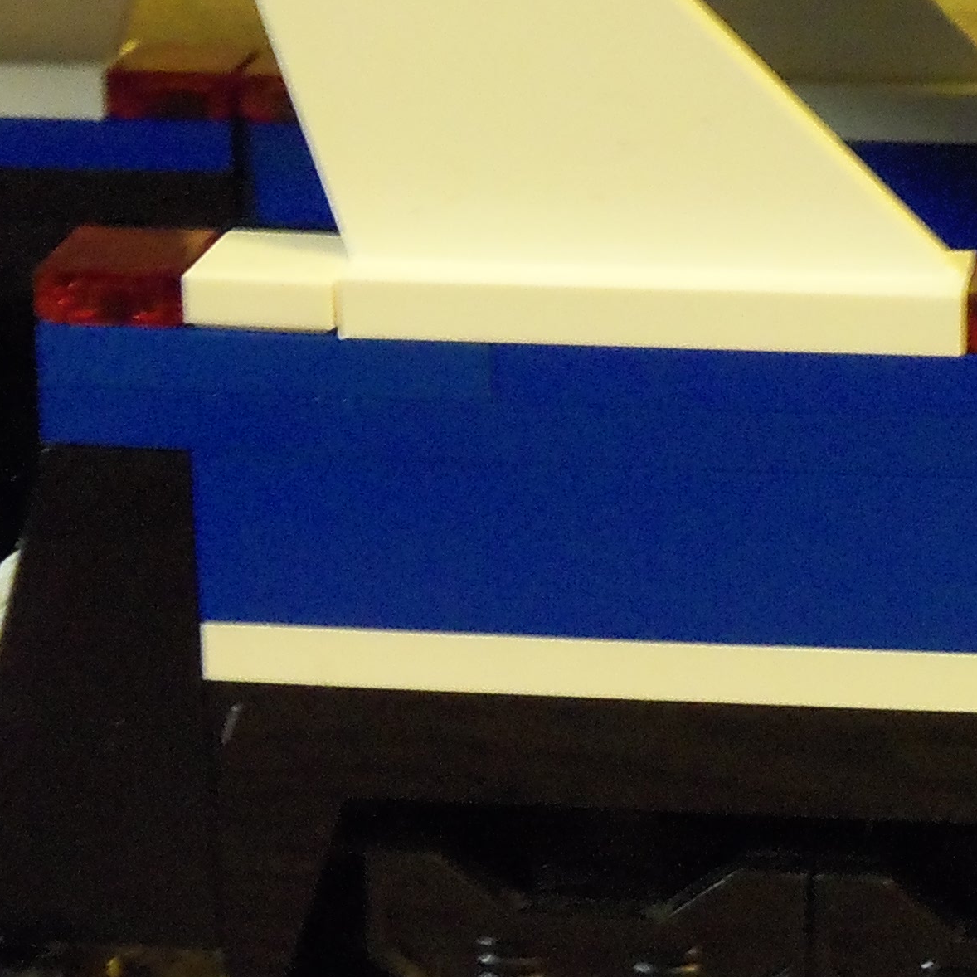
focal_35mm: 119
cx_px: 985
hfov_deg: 14.4
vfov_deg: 14.5
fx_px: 3800
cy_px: 124
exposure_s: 1/3.2
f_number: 3.6
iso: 400
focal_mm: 6.7
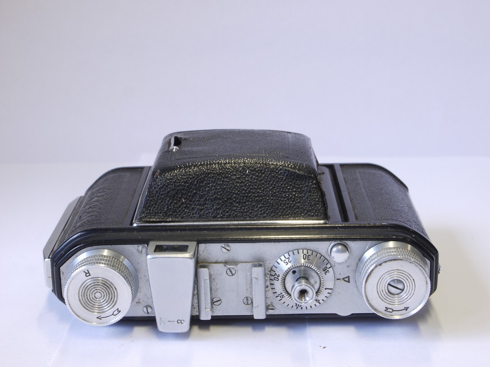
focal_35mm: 70
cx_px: 245
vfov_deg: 21.0
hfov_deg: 27.8
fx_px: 991
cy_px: 184
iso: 400
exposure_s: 1/10
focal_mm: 35
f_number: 11
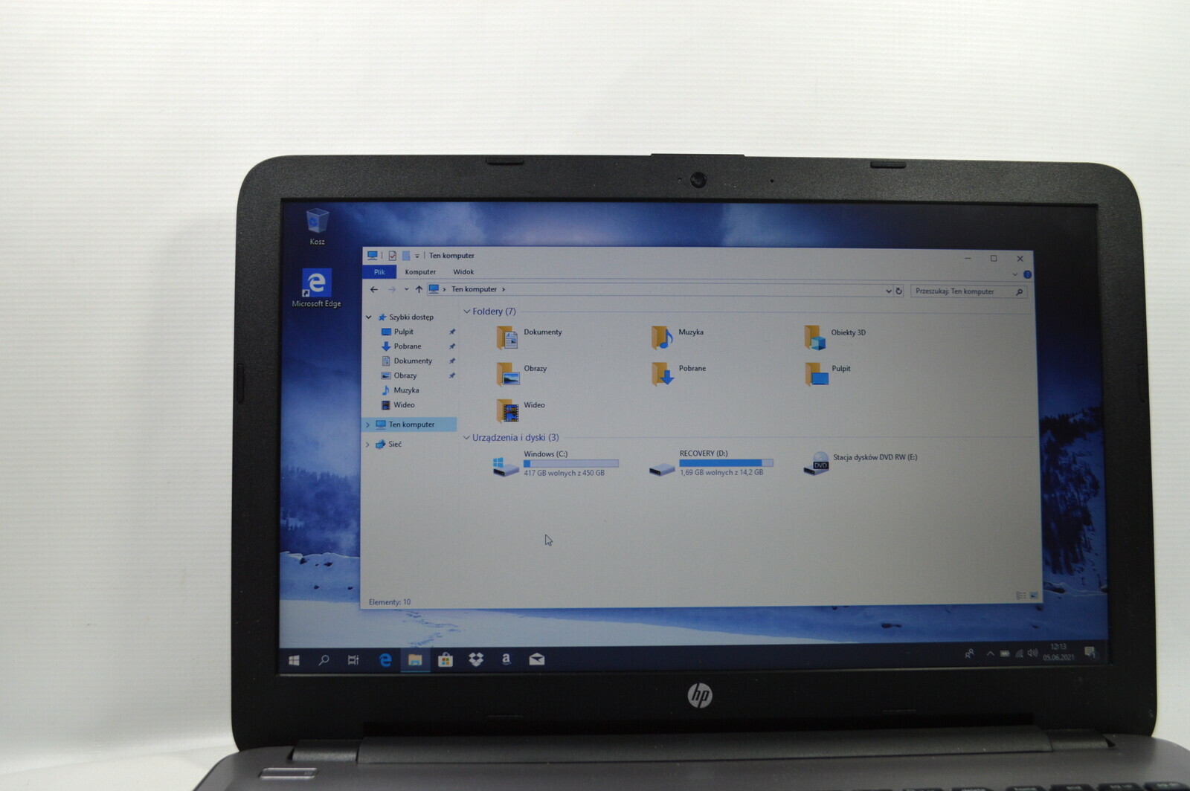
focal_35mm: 33
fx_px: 1090
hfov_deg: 57.3
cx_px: 595
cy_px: 396
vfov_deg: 39.9
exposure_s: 1/125
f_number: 5.6
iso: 400
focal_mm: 22
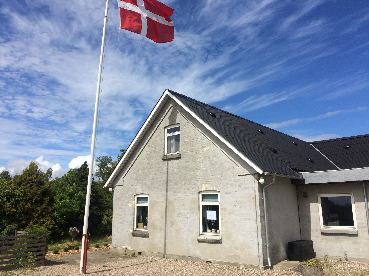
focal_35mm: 29
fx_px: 309
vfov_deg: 48.2
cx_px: 184
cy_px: 138
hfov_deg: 61.7
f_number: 2.2
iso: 32
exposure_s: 1/4115
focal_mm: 4.2
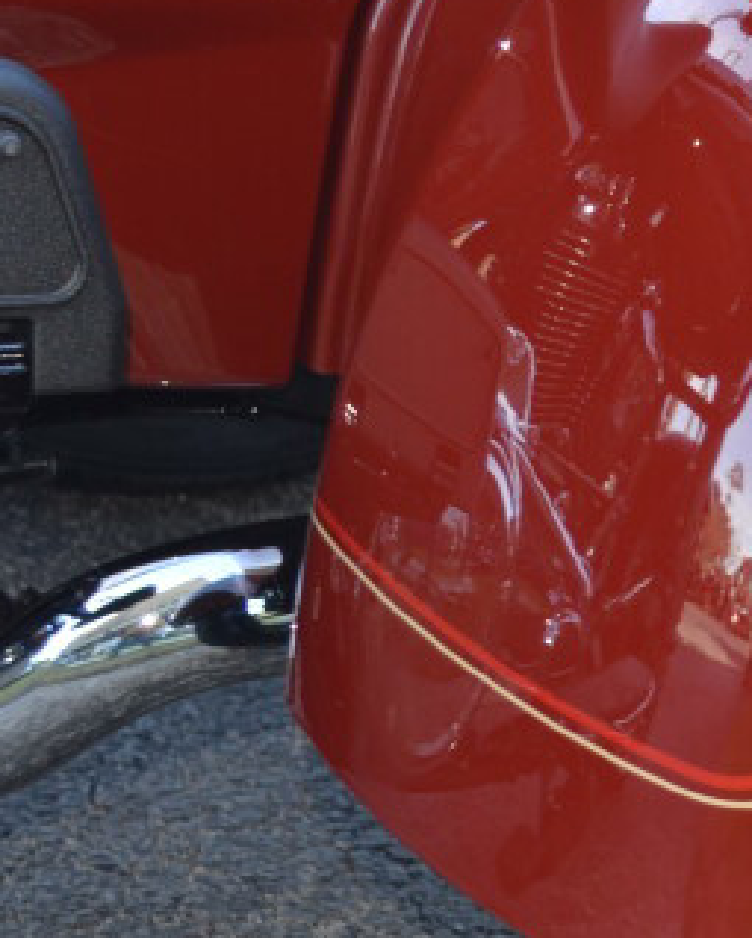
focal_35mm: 138
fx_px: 3834
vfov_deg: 13.9
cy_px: 381
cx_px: 1180
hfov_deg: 10.7
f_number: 4.2
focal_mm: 26
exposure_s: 1/60
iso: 100
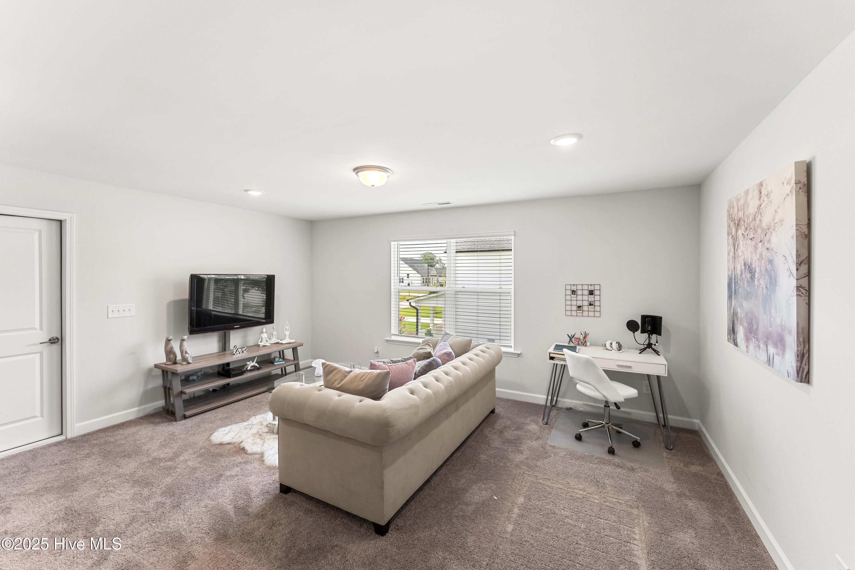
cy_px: 285
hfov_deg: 104.3
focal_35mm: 14
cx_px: 428
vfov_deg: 81.2
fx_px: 332
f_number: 8
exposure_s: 1/15
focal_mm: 14
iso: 800
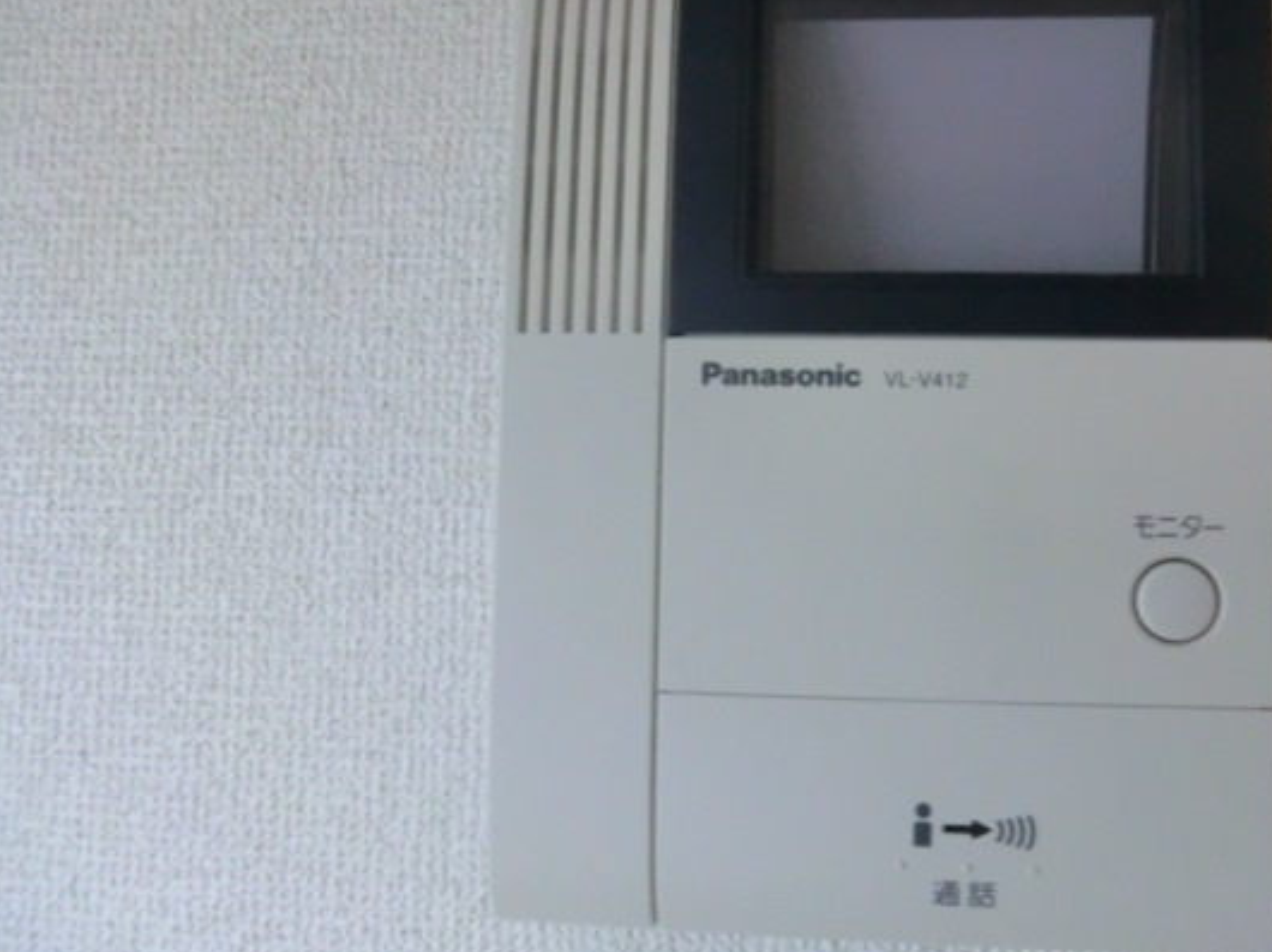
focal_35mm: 29
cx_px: 749
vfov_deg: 48.1
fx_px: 1065
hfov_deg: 61.3
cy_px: 432
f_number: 3.2
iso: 640
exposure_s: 1/60
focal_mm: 4.3
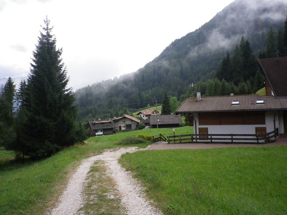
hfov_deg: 56.8
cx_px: 139
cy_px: 101
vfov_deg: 44.1
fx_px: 265
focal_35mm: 32
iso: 80
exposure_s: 1/320
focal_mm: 5.05
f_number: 3.5
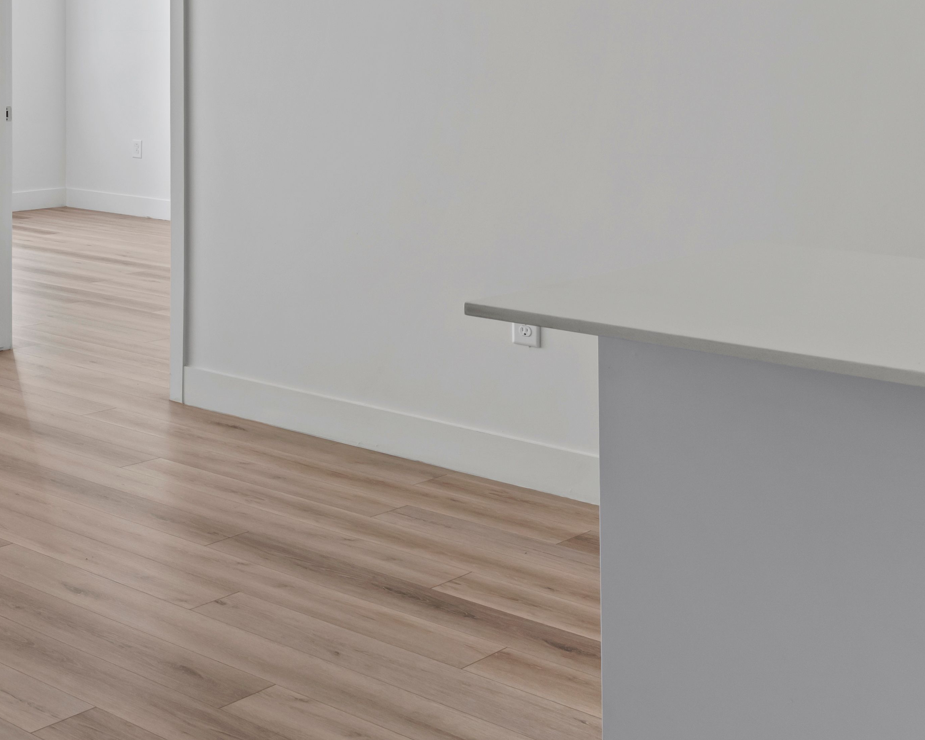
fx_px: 1506
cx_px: -293
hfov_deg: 28.0
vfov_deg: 26.4
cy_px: 36
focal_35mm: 55
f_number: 8
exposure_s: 1/6
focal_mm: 17
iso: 200
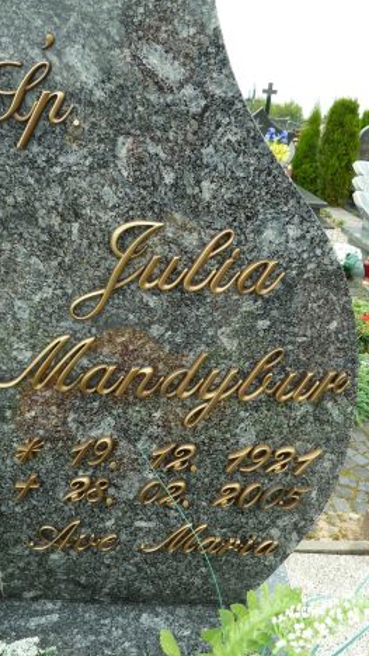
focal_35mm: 28
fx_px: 487
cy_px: 332
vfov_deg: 67.9
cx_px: 160
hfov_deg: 41.4
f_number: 3.3
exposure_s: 1/50
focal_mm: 4.1
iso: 80
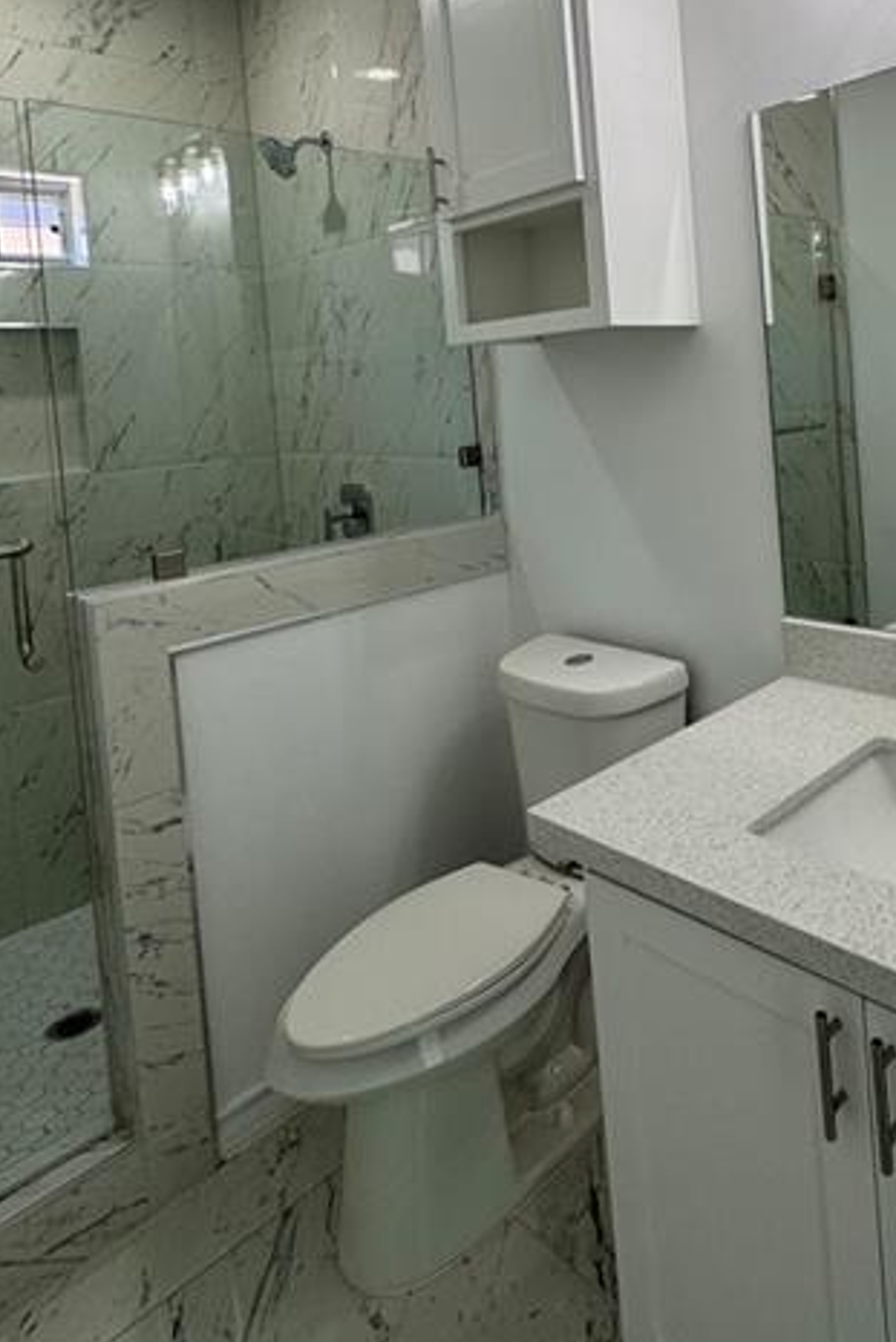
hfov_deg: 49.0
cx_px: 758
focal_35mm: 24
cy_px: 400
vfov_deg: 70.6
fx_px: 895
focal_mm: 2.22
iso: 100
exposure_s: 1/120
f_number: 2.2
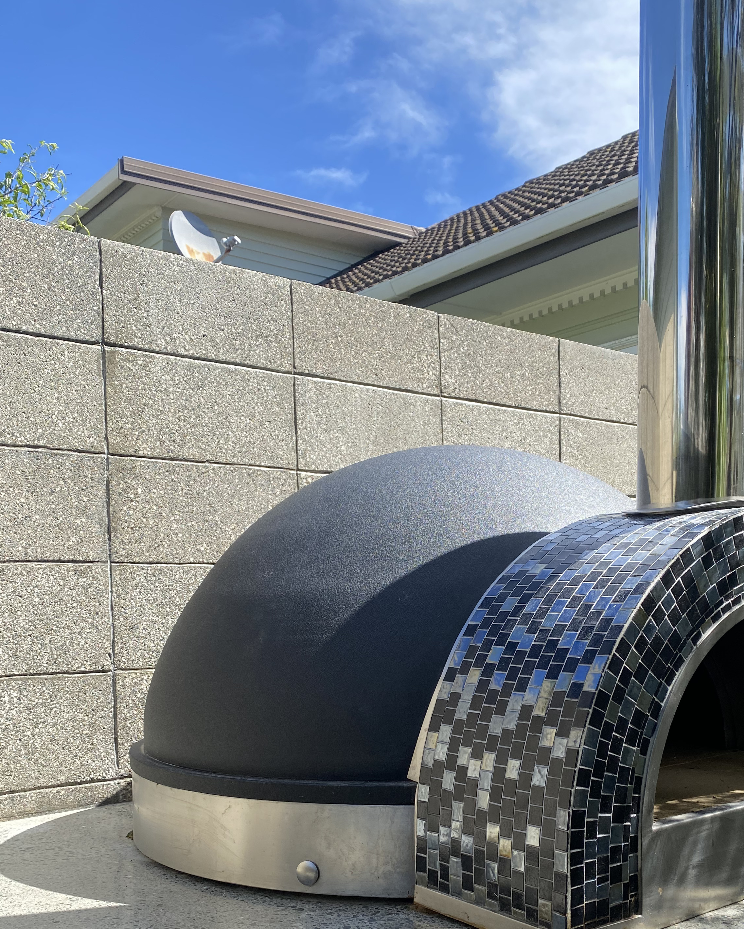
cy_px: 610
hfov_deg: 40.8
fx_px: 991
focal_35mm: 36
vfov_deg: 49.5
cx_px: 482
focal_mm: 4.25
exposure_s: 1/1346
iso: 32
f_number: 1.8
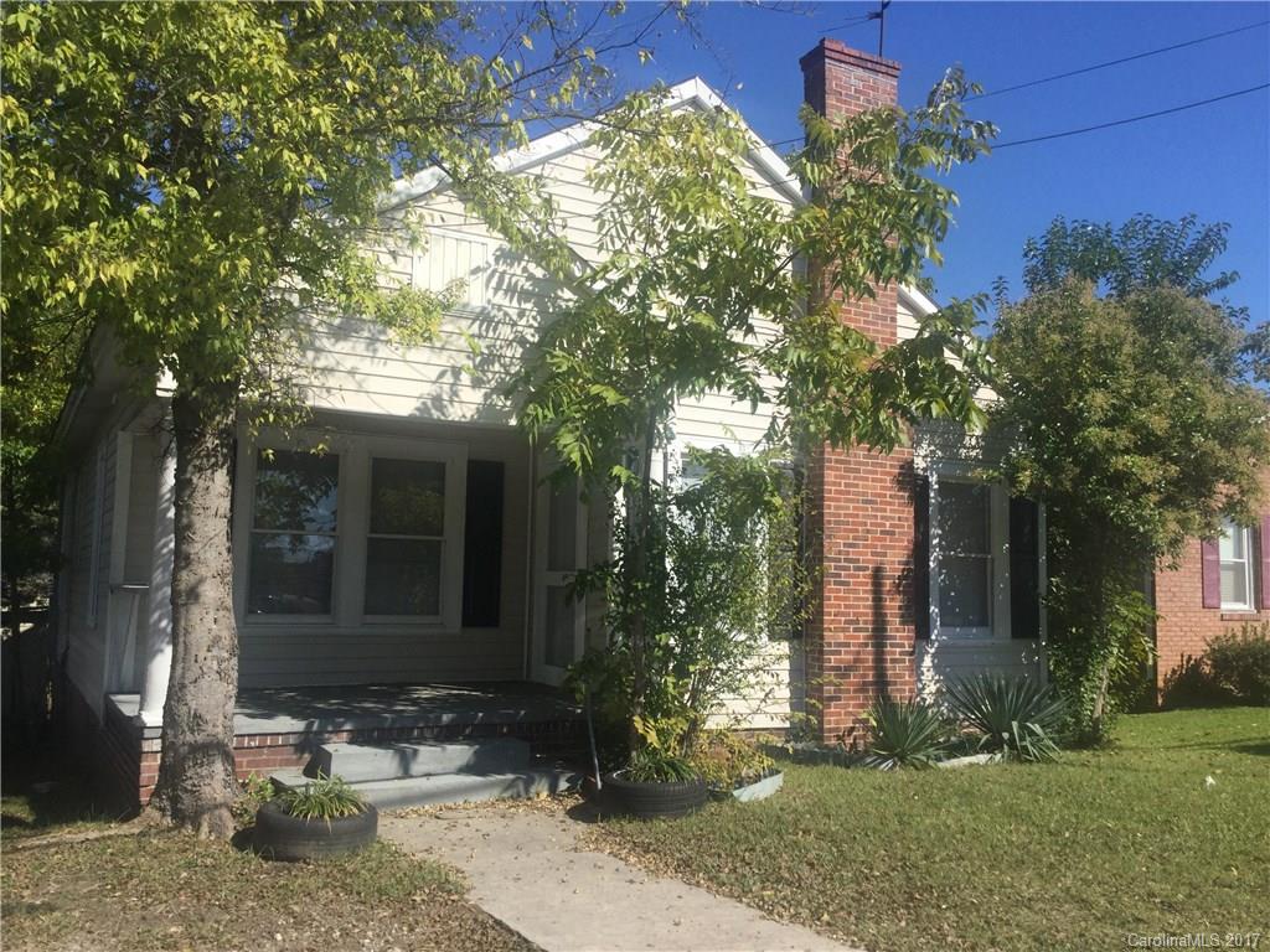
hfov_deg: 58.4
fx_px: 1137
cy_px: 476
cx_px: 635
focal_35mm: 31
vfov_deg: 45.4
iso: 25
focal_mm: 3.3
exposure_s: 1/1381
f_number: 2.4
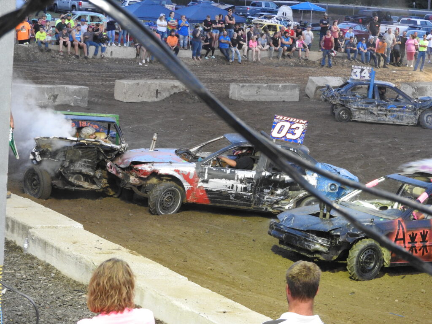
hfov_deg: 18.7
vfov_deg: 14.1
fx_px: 1310
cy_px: 162
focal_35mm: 105
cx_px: 216
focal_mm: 18.8
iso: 560
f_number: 4.8
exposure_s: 1/15
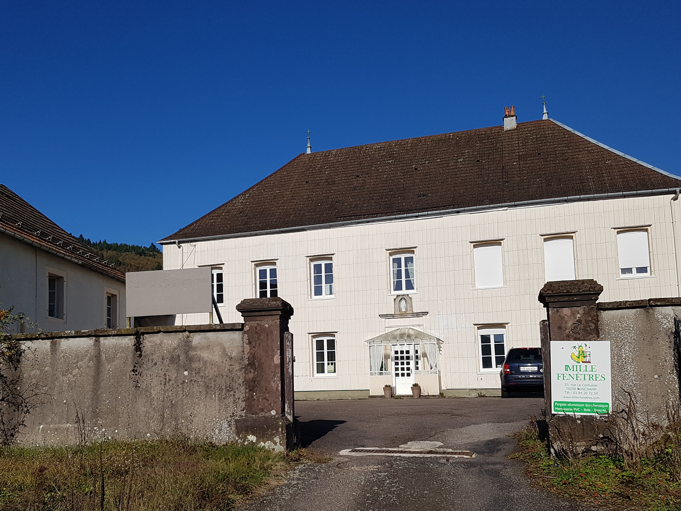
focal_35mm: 36
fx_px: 708
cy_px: 283
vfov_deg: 39.6
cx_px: 293
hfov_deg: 51.2
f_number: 1.7
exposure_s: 1/5840
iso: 50
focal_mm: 4.2
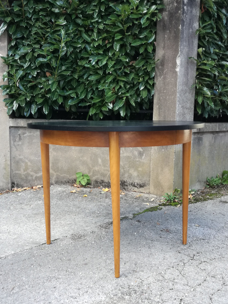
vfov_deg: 52.6
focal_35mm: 35
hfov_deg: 40.7
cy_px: 155
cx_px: 112
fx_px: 307
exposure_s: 1/100
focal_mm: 3.79
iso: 100
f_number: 2
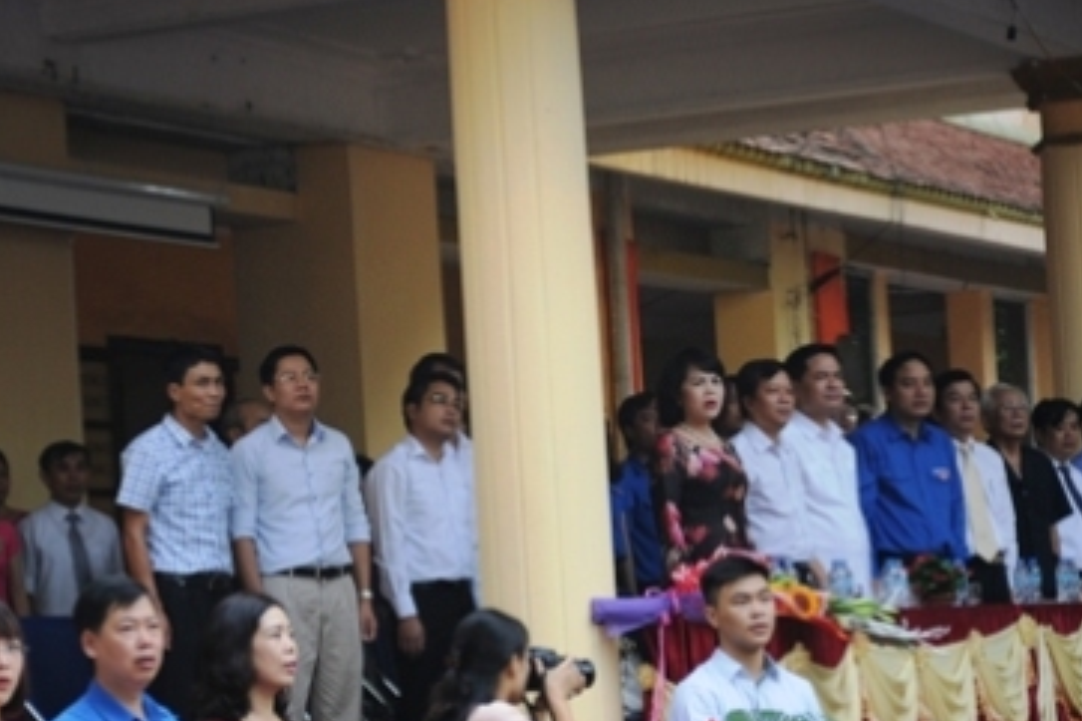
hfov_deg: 14.9
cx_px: 490
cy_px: 549
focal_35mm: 138
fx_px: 4146
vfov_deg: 9.9
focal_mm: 80
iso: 400
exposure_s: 1/320
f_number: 5.6
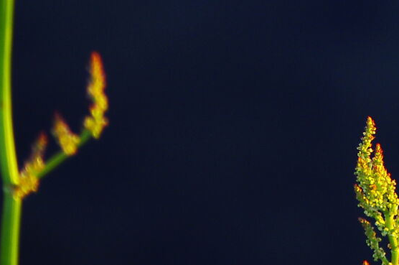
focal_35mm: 635
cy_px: -307
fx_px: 7028
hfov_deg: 3.2
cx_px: 633
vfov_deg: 2.2
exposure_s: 1/125
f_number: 4
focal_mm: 97.5
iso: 200
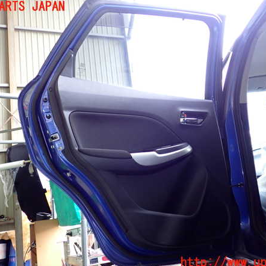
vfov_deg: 46.0
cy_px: 135
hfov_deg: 46.0
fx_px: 313
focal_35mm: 36
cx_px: 136
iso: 320
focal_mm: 5.4
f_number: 2.3
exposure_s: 1/30
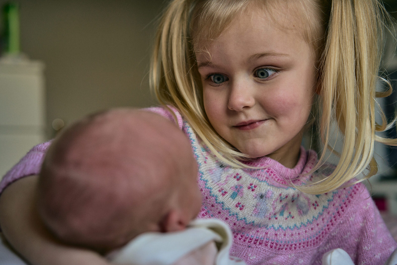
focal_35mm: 55
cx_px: 198
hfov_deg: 36.2
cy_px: 132
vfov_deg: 24.6
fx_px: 607
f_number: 3.5
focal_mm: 55
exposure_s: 1/160
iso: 500
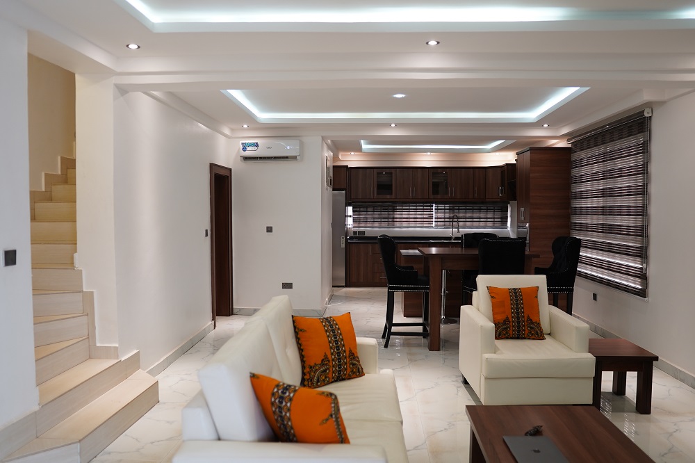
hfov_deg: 73.8
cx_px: 348
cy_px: 232
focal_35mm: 24
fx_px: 463
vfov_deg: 53.1
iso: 200
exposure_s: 1/100
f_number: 1.4
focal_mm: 16
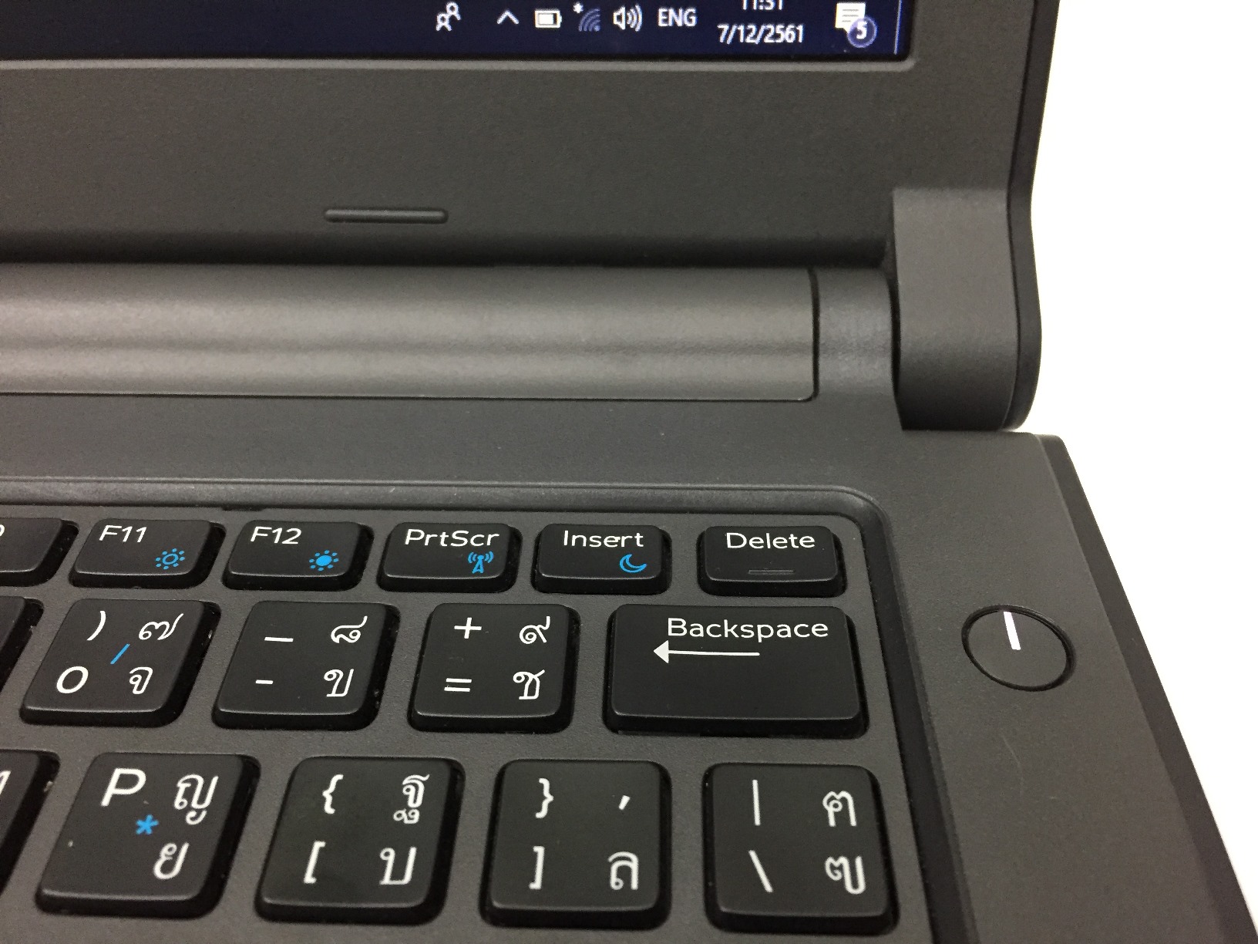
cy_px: 472
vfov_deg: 48.2
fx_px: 1054
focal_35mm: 29
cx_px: 629
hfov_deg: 61.7
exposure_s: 1/25
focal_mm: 4.15
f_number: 2.2
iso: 250
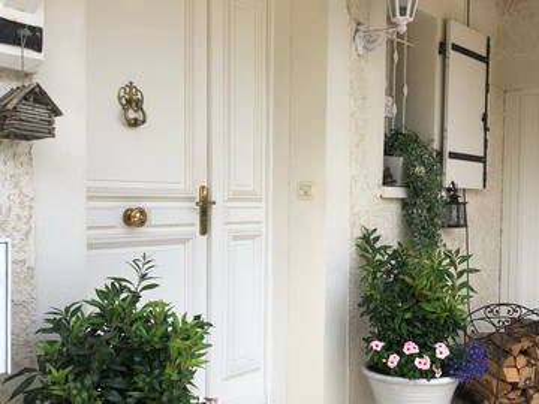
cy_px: 202
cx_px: 270
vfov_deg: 49.7
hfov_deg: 63.4
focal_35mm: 28
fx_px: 436
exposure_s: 1/533
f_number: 1.8
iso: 20
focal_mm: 4
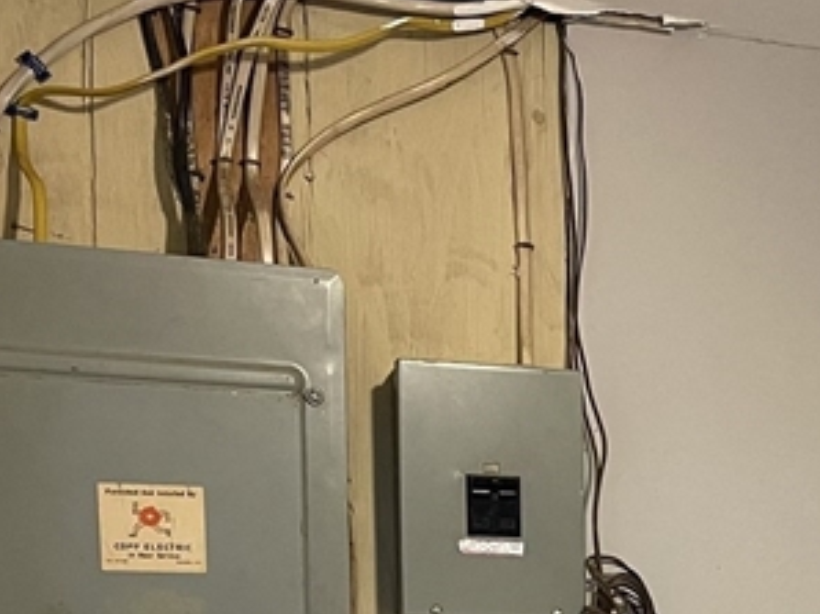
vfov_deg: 16.0
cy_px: 867
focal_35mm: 86
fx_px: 2036
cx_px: 1004
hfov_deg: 21.1
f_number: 1.6
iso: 200
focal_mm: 5.1
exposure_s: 1/60
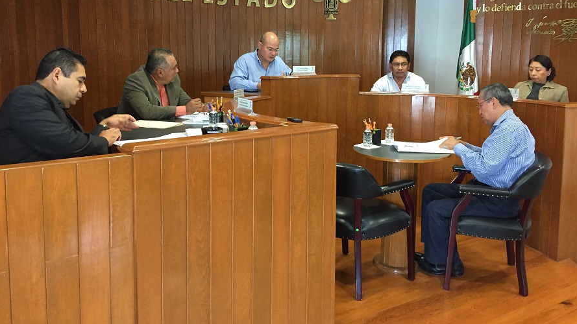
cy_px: 108
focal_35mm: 32
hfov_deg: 61.0
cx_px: 291
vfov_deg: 36.3
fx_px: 490
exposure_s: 1/24
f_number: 2.2
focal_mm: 4.15
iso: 250
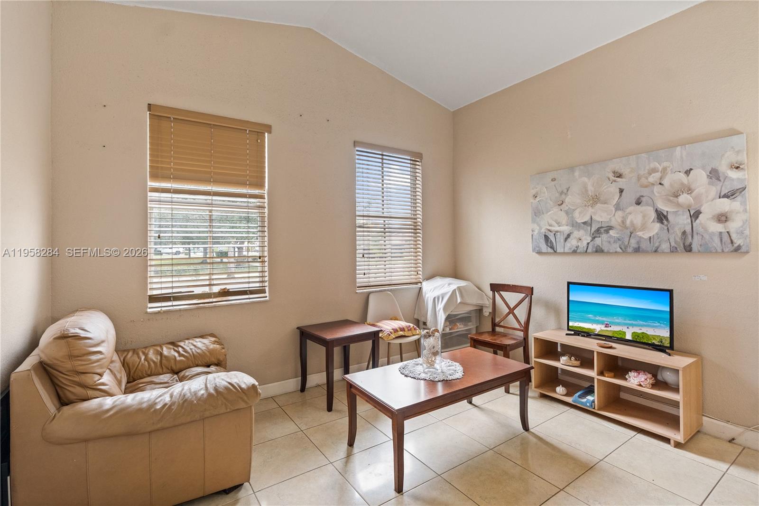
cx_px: 380
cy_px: 253
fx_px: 337
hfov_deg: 96.7
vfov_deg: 73.7
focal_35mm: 16
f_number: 4.5
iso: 500
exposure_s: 1/15
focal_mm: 16
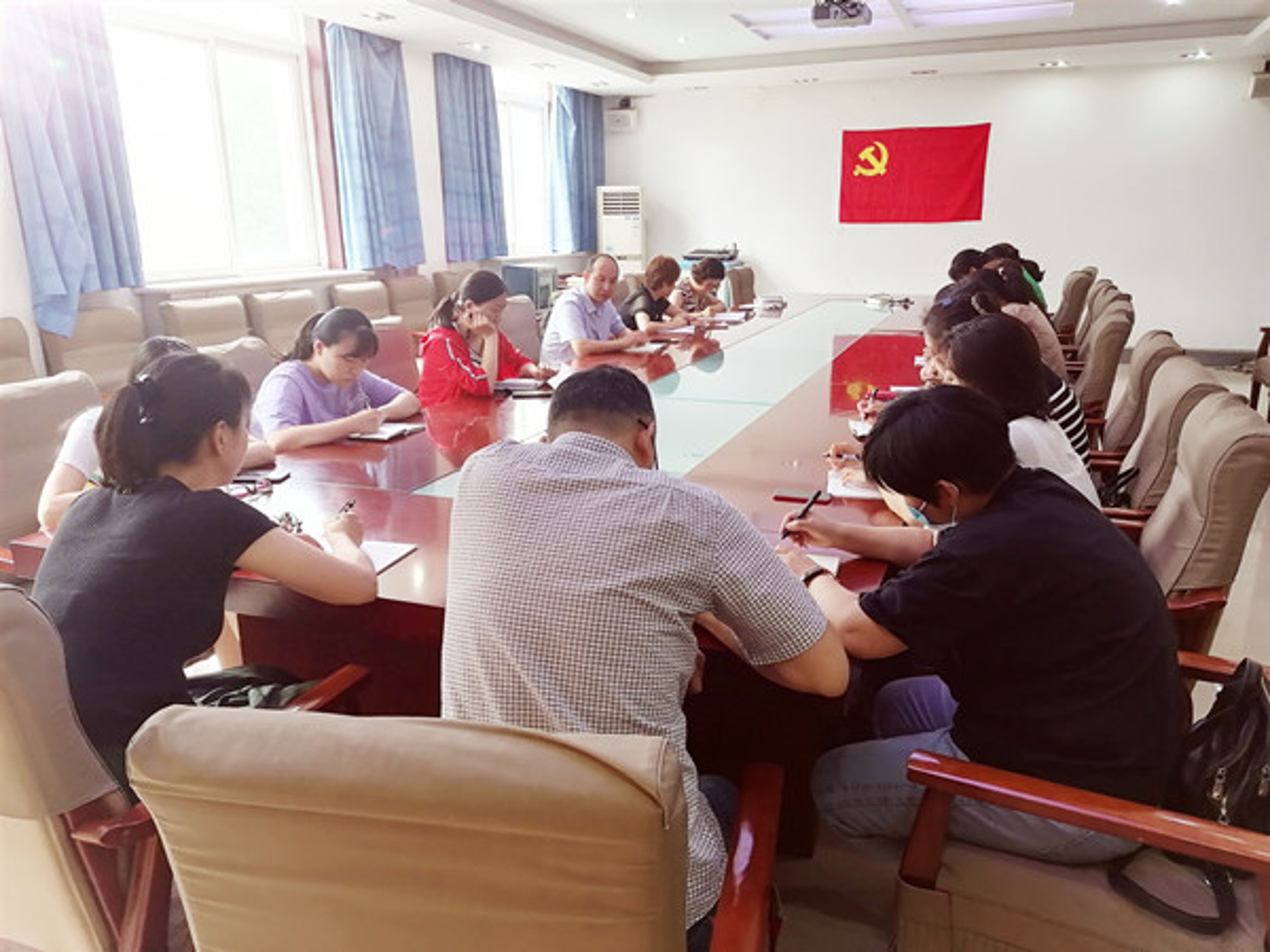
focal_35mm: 27
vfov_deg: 51.4
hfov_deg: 65.3
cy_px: 476
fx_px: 991
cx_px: 635
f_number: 1.8
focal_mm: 5.3
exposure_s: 1/33.3
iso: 160
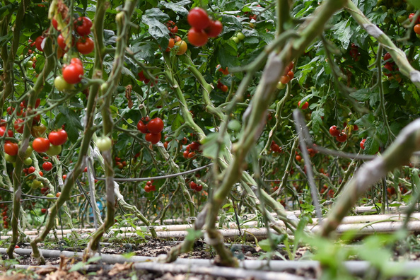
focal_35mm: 106
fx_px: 1237
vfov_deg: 12.8
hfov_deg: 18.8
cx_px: 6
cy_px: 40
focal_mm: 35
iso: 200
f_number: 3.2
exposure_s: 1/160
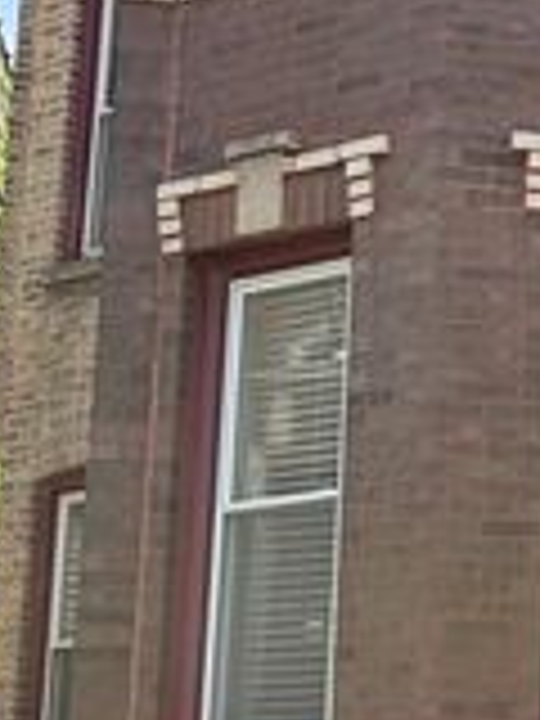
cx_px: 994
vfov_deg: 19.6
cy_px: 394
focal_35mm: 100
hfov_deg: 13.2
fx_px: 2080
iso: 100
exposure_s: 1/1770
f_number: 1.78
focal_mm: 6.76
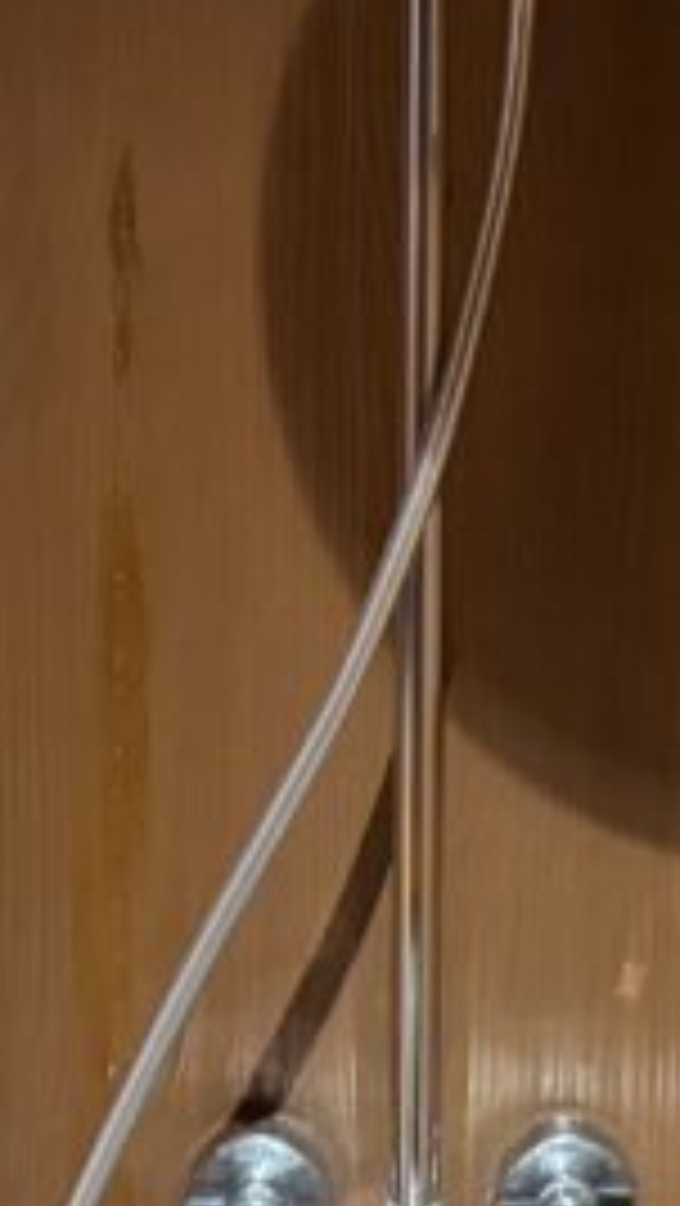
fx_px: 3201
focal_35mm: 100
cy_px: 27
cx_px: 576
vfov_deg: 20.7
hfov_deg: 12.1
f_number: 1.78
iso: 1250
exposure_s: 1/25
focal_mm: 6.76
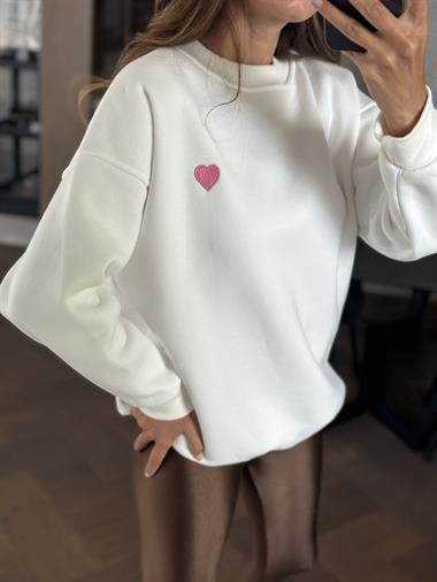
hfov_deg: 30.3
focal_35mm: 48
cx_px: 218
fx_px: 807
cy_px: 291
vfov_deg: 39.6
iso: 80
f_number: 1.78
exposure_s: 1/243
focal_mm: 6.86
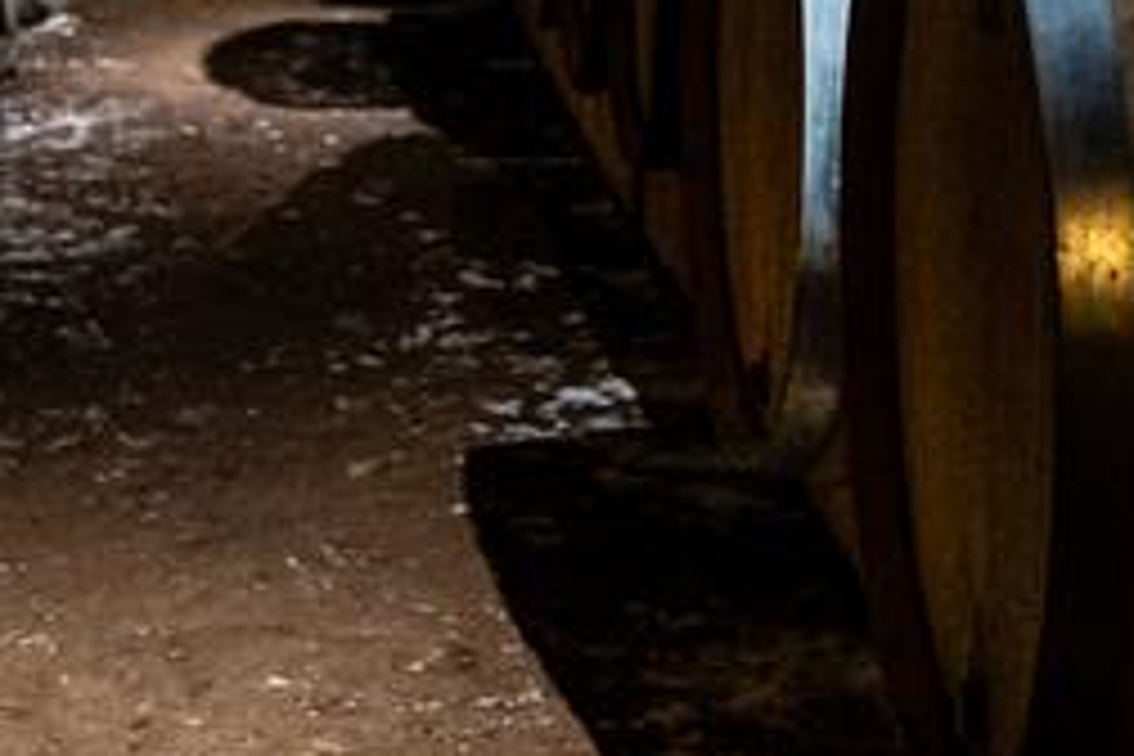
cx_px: 292
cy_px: 104
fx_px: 3150
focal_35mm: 100
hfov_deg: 20.3
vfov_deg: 13.6
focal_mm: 28
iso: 4000
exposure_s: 1/160
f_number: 2.8
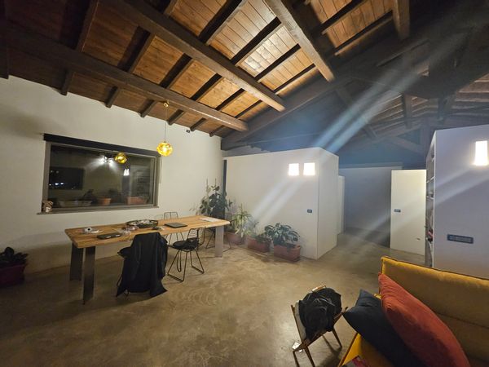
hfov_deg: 106.2
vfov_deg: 89.9
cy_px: 184
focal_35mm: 13
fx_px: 184
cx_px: 244
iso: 800
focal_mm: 1.7
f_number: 2.2
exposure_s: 1/33
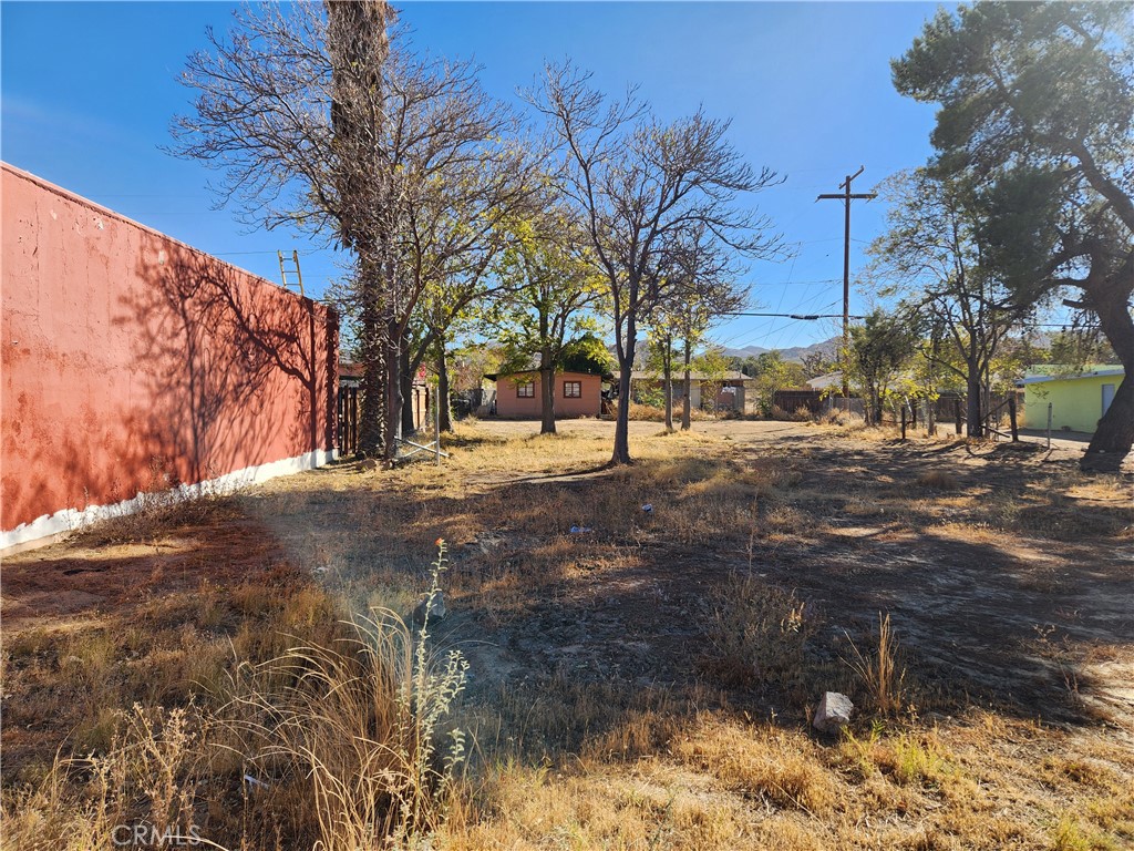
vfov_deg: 58.9
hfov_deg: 73.9
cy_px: 426
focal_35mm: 23
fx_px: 753
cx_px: 567
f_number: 1.8
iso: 20
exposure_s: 1/1013
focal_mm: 5.4
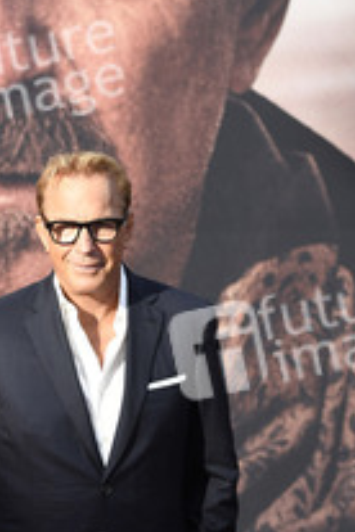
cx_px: 67
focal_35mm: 164
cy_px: 211
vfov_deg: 12.5
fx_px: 2426
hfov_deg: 8.4
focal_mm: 85
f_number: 2.8
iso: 640
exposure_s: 1/3200
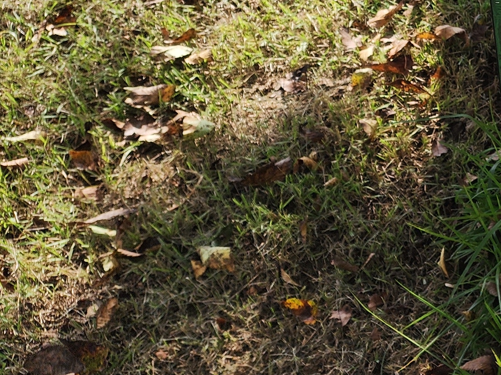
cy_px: -68
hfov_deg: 18.7
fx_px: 1216
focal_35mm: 84
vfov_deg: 16.8
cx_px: 870
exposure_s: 1/533
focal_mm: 6.4
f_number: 1.8
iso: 12
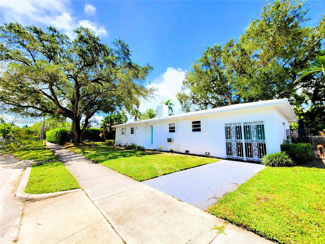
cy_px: 122
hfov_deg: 106.2
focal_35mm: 13
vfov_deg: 89.9
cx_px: 162
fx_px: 122
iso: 50
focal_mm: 2.2
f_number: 2.2
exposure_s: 1/1732
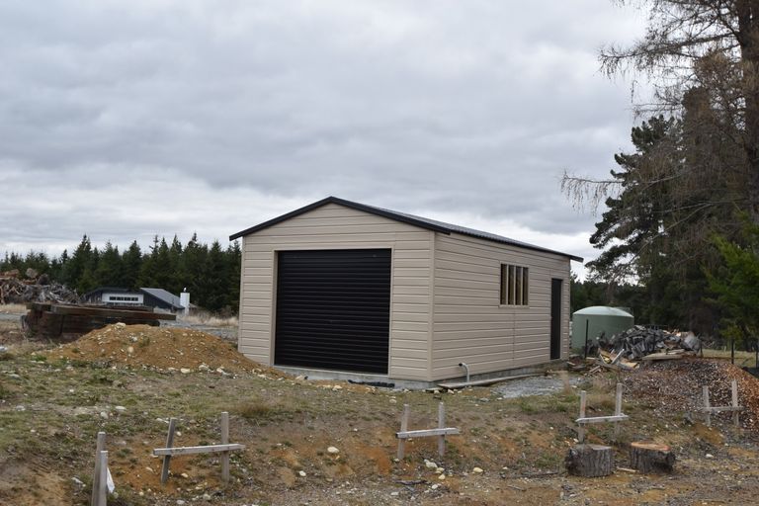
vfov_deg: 36.9
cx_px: 380
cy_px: 253
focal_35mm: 36
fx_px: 759
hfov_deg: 53.1
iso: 250
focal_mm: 24
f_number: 8
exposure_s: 1/250
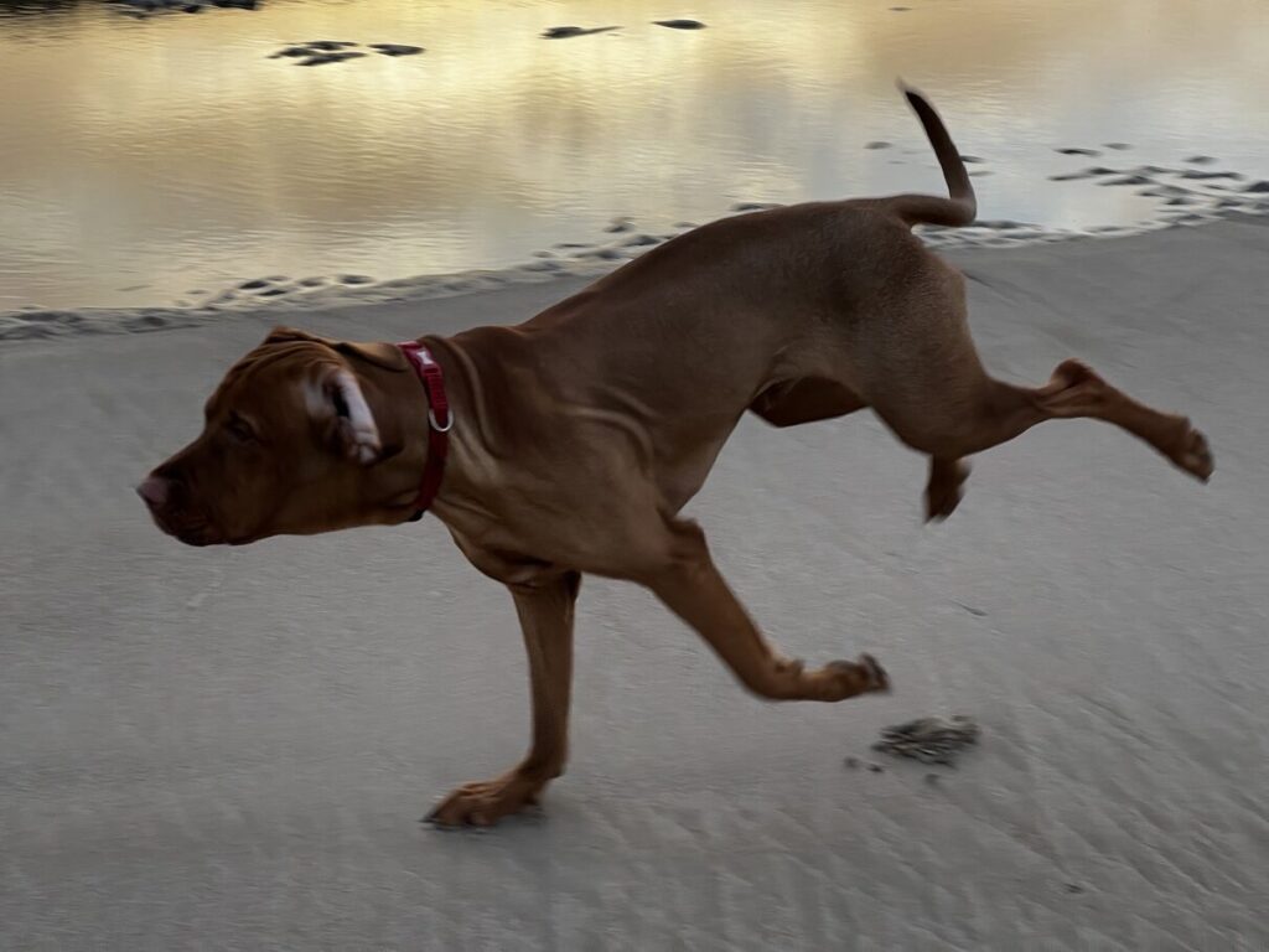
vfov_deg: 19.1
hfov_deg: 25.3
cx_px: 634
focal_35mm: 77
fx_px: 2823
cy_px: 476
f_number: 2.8
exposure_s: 1/122
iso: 40
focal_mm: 9
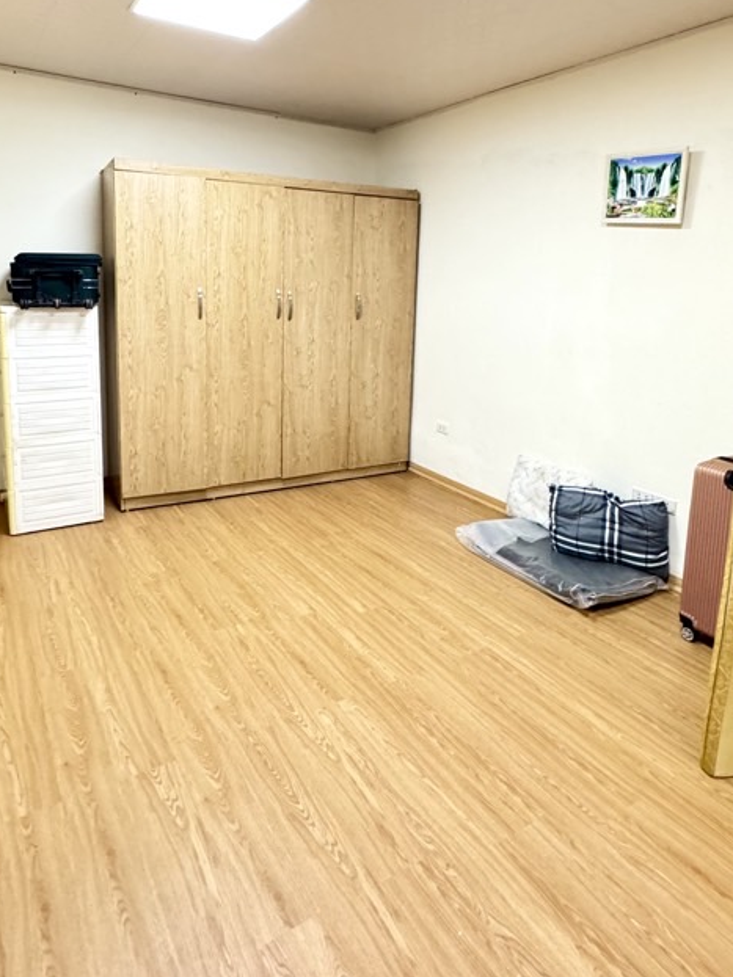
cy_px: 354
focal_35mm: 23
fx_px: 650
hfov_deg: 58.9
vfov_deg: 72.4
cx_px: 356
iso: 640
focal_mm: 2.22
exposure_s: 1/50
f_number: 2.2
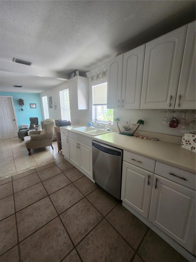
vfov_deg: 106.2
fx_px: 98
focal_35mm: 13
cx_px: 98
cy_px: 131
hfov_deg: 89.9
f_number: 2.2
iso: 250
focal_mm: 1.74
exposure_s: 1/60
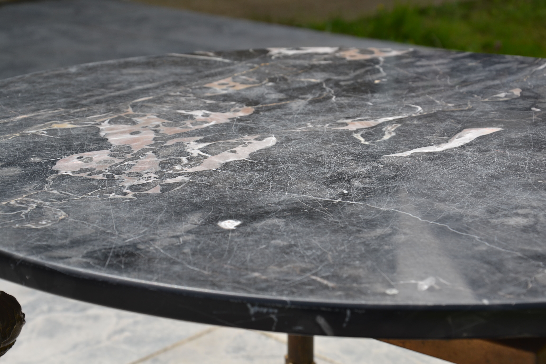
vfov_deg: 17.5
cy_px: 182
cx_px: 273
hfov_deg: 26.0
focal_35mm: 78
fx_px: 1183
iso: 100
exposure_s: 1/250
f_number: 8
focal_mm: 52
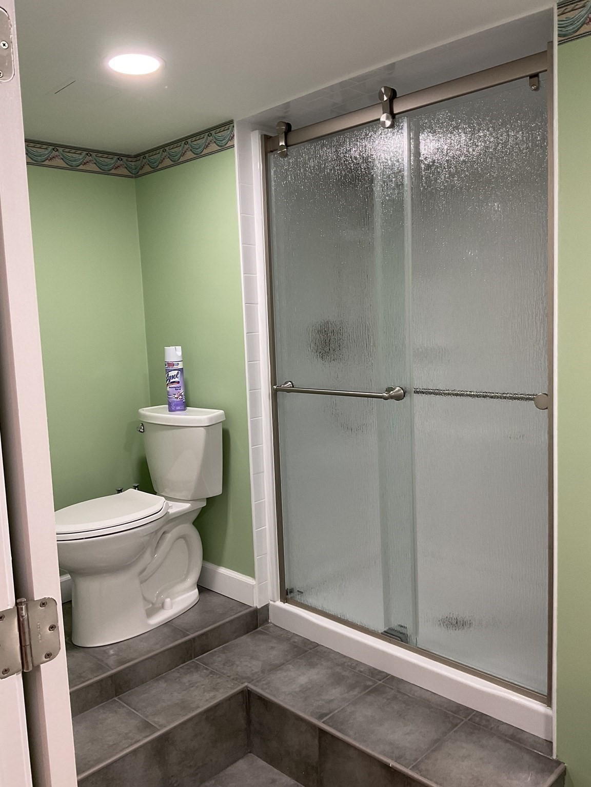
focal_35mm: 29
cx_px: 296
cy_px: 394
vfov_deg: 61.7
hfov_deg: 48.2
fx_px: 660
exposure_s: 1/60
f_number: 1.8
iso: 64
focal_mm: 3
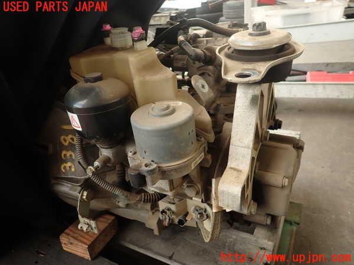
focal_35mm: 25
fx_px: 256
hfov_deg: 69.4
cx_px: 177
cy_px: 132
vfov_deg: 54.9
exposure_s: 1/80
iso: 100
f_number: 2
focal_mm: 4.5
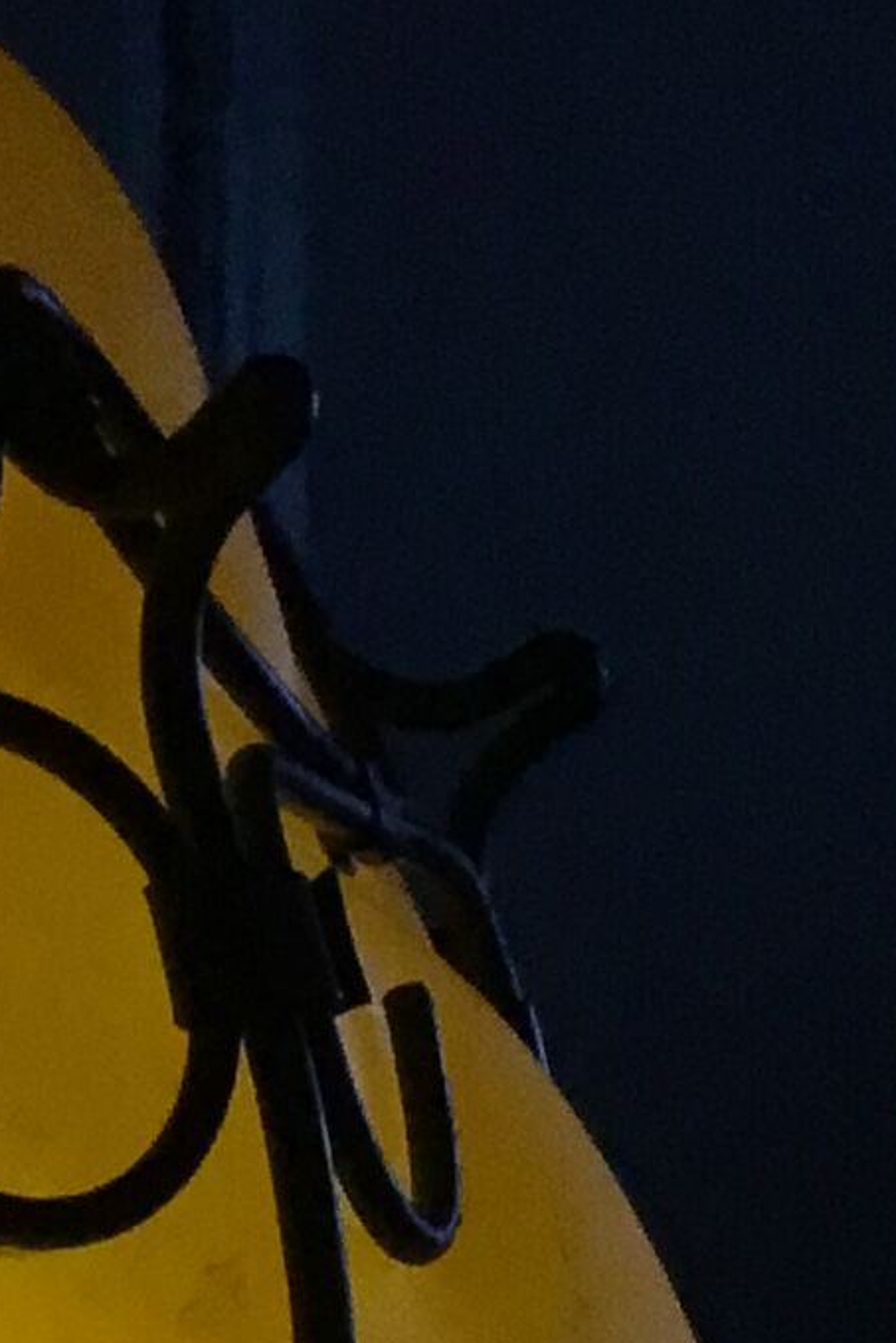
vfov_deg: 12.6
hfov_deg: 8.5
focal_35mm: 155
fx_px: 5783
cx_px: -771
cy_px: 2017
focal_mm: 3.3
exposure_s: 1/33
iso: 50
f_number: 2.4
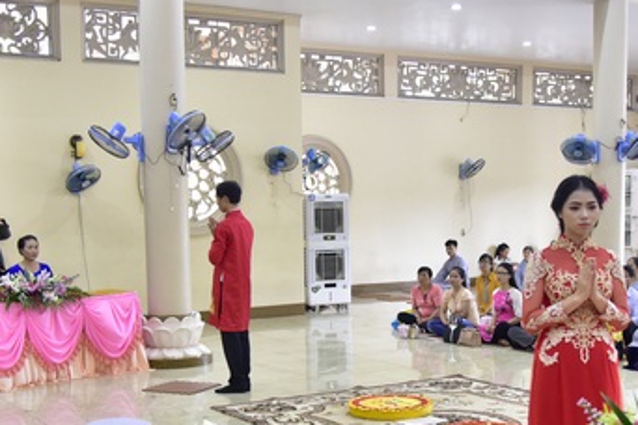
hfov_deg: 35.0
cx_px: 368
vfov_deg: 23.5
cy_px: 322
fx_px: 1010
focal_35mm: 57
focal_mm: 30
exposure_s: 1/30
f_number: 4
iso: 1250
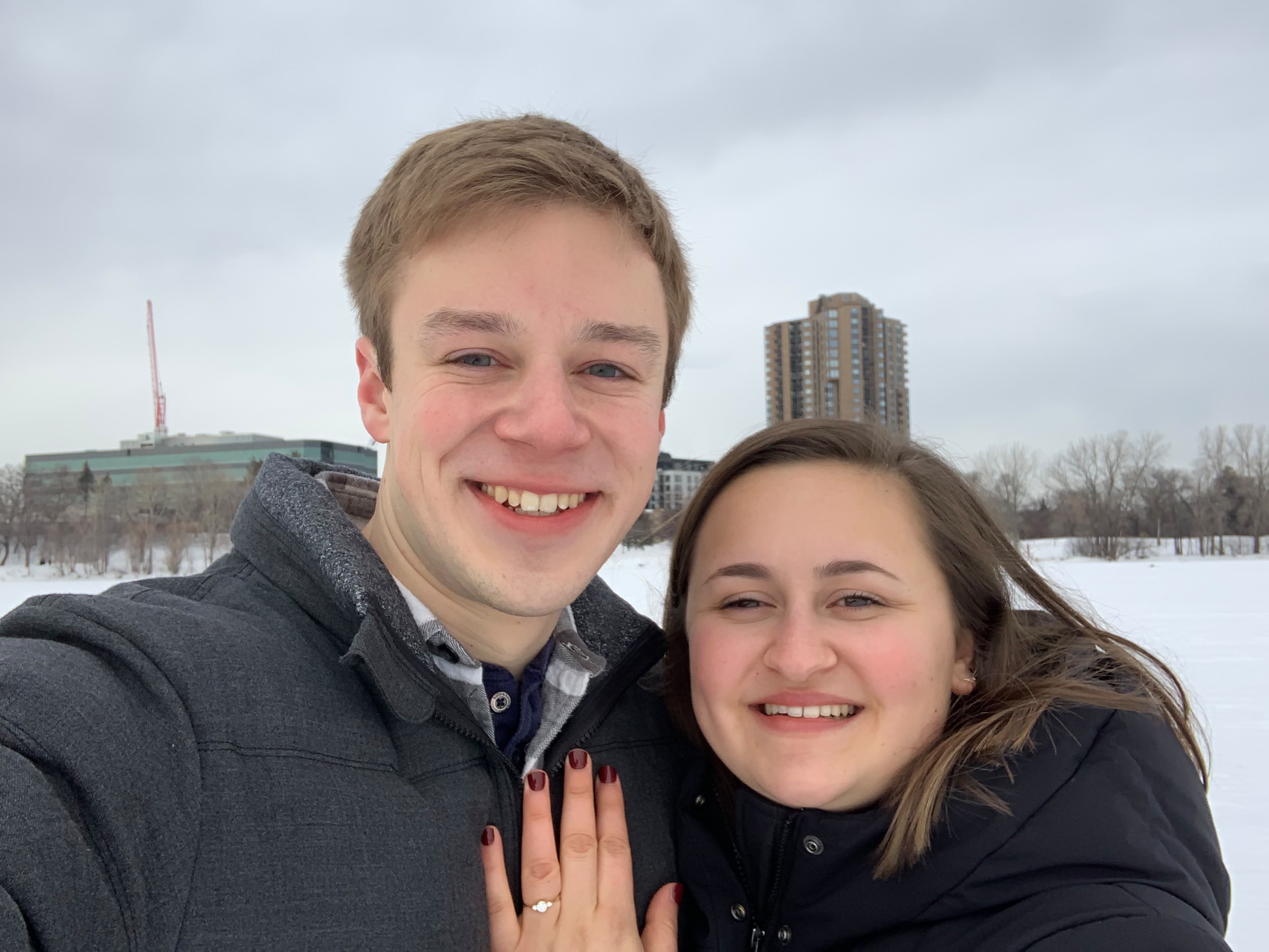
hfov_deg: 56.8
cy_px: 476
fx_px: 1173
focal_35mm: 32
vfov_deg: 44.2
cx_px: 634
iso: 16
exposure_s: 1/345
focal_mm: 2.87
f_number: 2.2
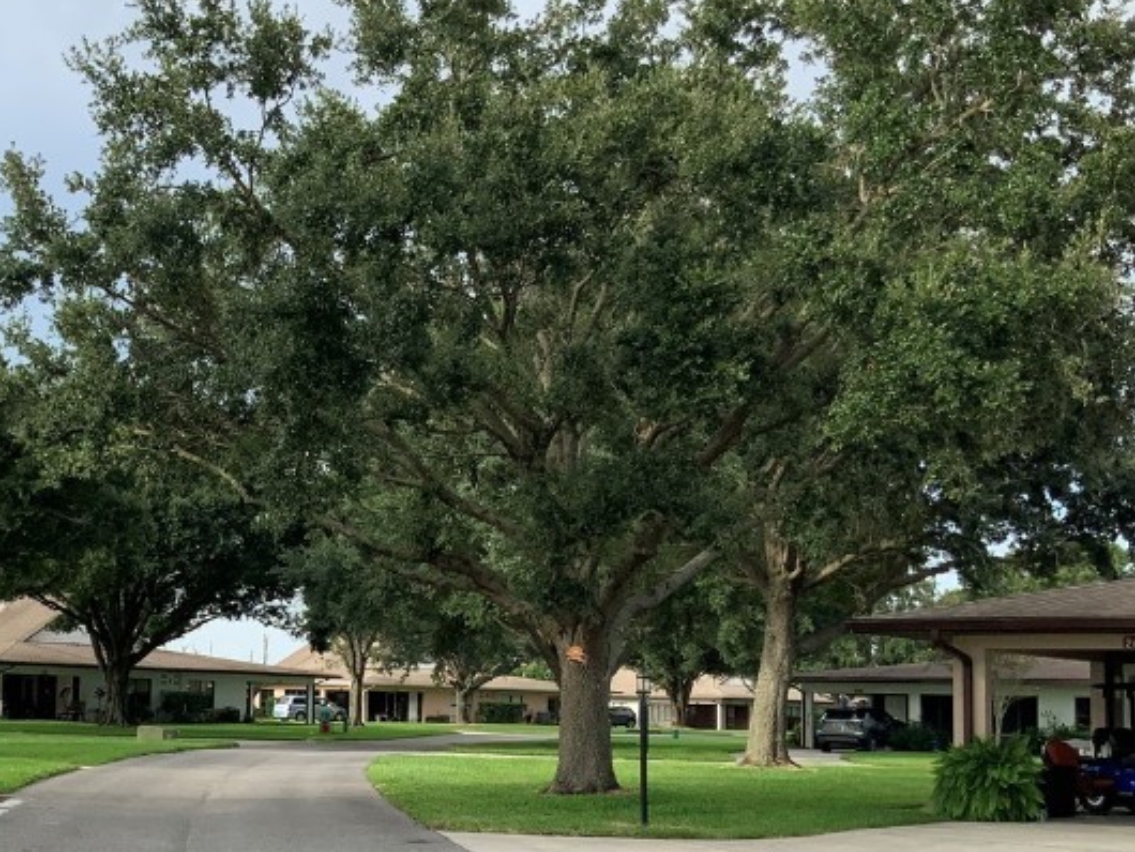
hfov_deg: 33.5
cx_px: 248
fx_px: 1837
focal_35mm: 56
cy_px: 561
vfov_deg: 26.0
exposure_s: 1/593
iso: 16
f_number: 1.8
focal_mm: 3
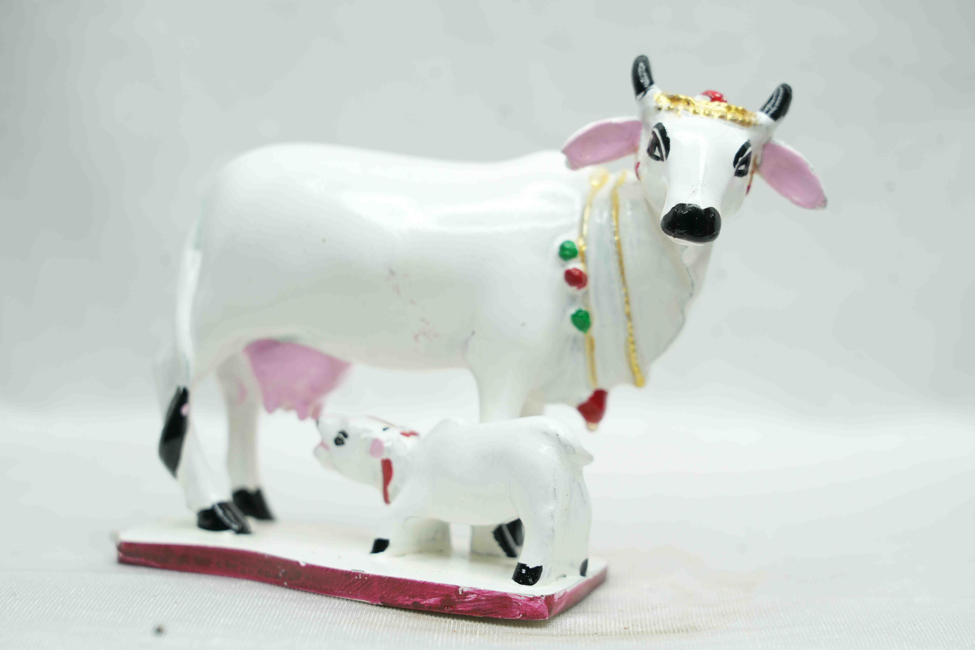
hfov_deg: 19.5
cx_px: 488
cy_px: 325
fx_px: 2844
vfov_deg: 13.0
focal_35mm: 105
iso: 320
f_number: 7.1
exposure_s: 1/50
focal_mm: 105
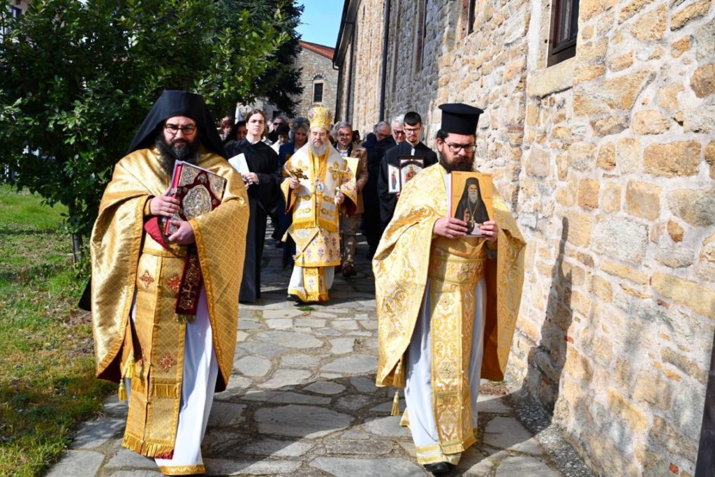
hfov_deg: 53.1
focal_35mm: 36
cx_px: 358
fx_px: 715
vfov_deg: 36.9
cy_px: 238
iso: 125
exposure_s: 1/250
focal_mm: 24
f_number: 8
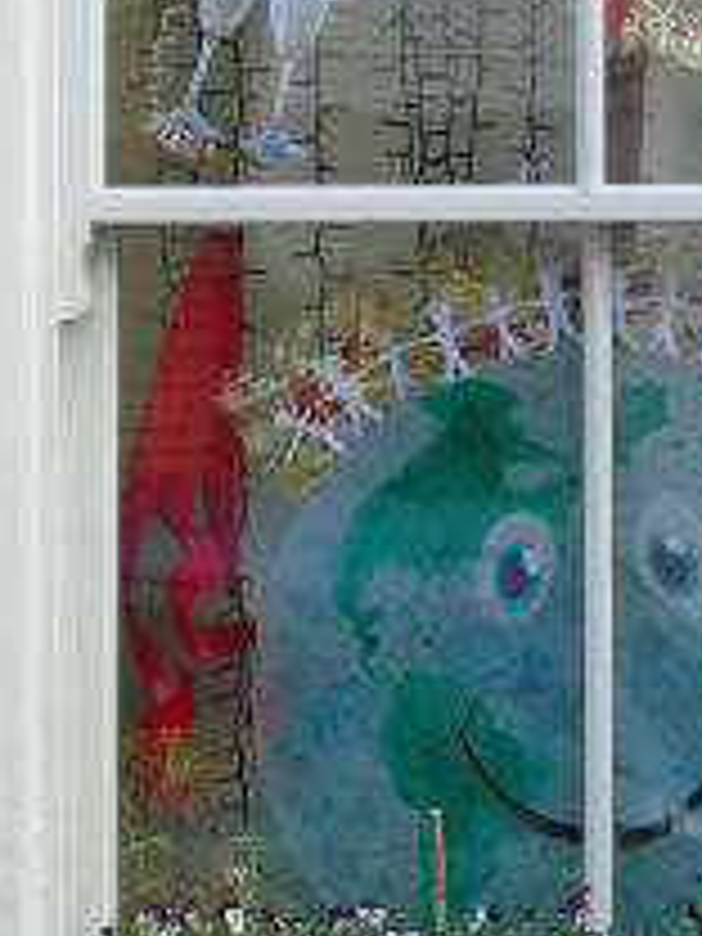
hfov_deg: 10.9
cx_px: 601
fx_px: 3650
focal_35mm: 135
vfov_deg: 14.6
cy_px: 248
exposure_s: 1/125
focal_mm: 12
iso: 250
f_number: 5.5
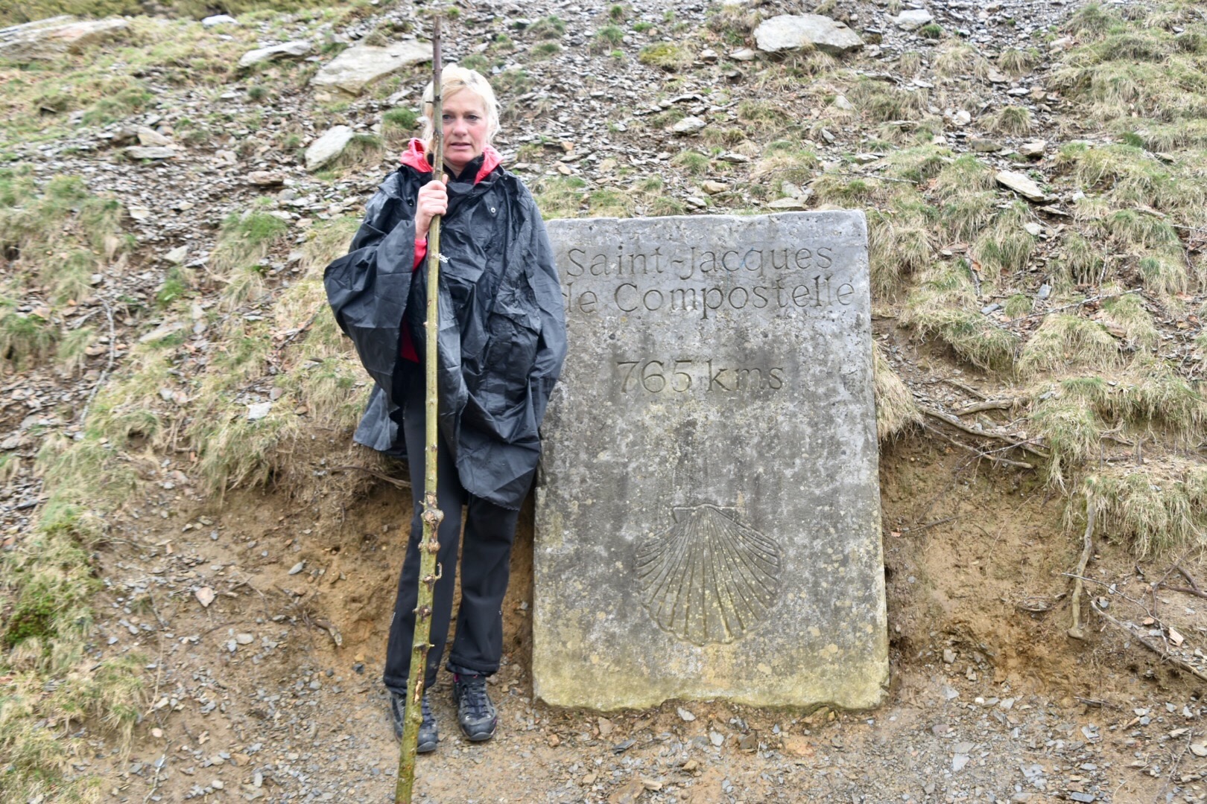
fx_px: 1307
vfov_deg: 34.2
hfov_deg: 49.6
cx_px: 604
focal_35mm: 39
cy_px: 402
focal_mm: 26
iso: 100
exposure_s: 1/40
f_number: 5
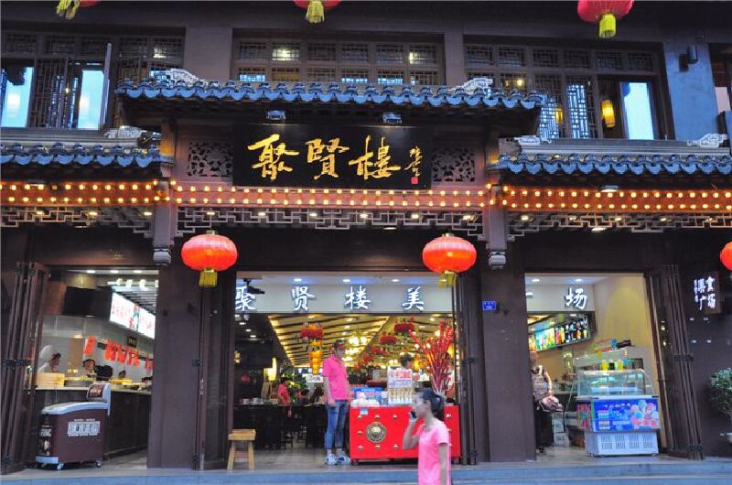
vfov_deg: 41.5
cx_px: 366
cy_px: 242
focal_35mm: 32
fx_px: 639
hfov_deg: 59.6
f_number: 8
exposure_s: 1/50
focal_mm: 21
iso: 1600
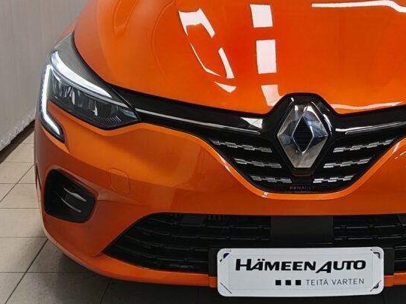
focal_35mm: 72
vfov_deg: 20.4
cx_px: 298
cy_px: 98
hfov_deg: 26.7
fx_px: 844
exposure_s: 1/100
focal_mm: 5.4
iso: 80
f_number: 1.6
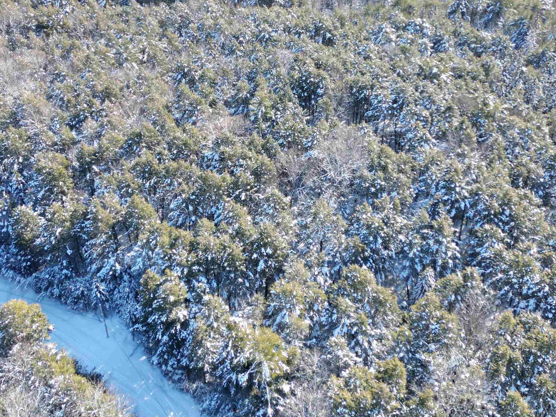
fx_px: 578
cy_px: 132
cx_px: 279
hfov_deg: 51.4
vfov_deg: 39.1
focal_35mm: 36
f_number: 1.7
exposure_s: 1/1000
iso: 200
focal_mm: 6.72
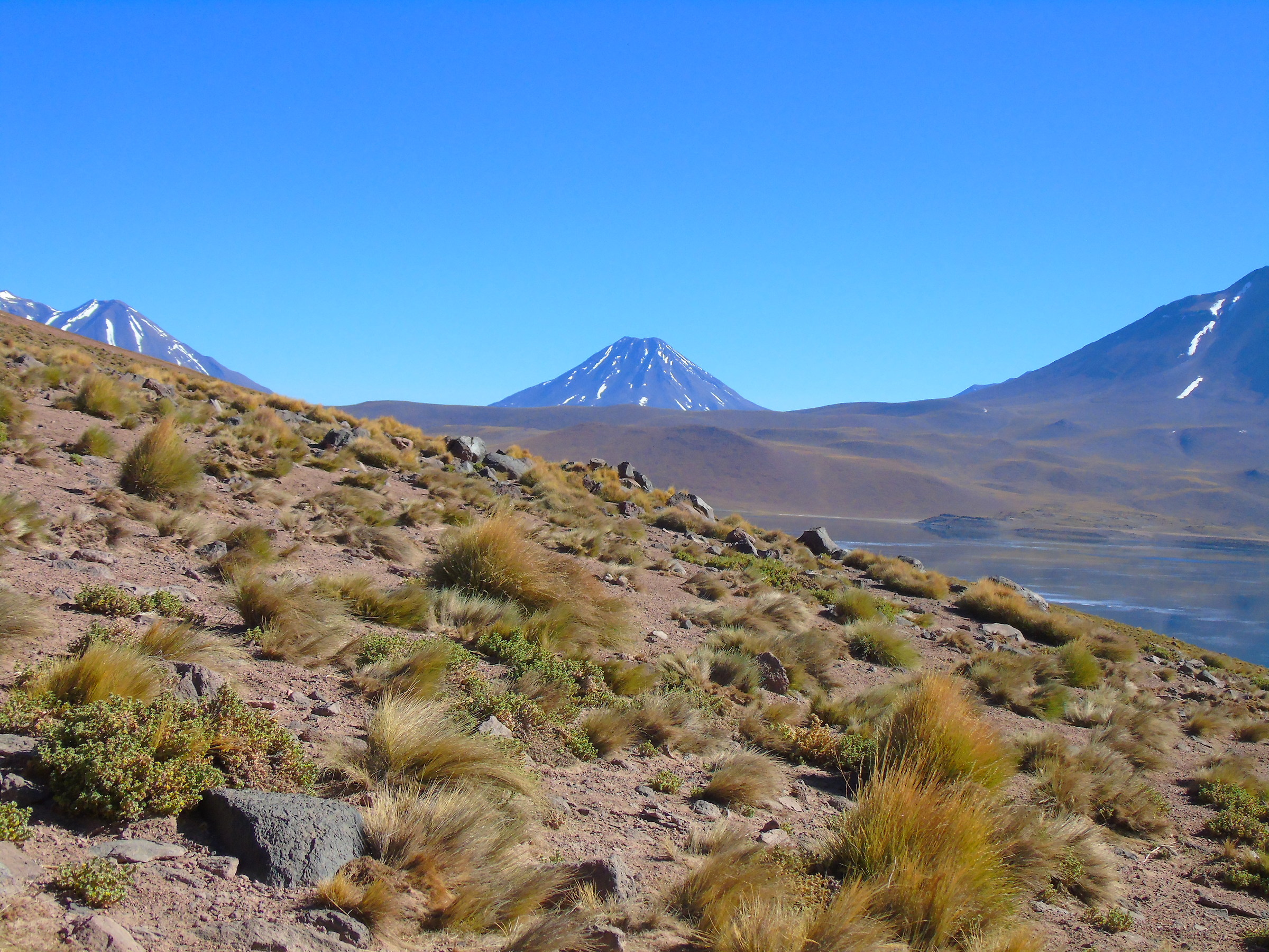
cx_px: 634
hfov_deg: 41.2
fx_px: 1686
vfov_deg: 31.5
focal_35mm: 46
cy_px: 476
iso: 200
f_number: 4.1
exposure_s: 1/1500
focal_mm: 8.2
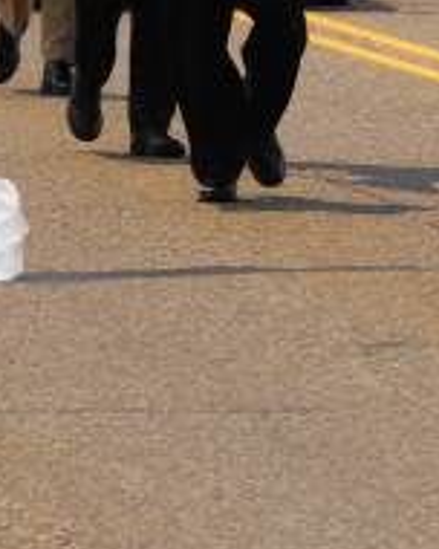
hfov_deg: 2.3
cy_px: -107
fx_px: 10800
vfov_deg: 2.9
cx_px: 595
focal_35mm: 665
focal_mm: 90
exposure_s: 1/200
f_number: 7.1
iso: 100
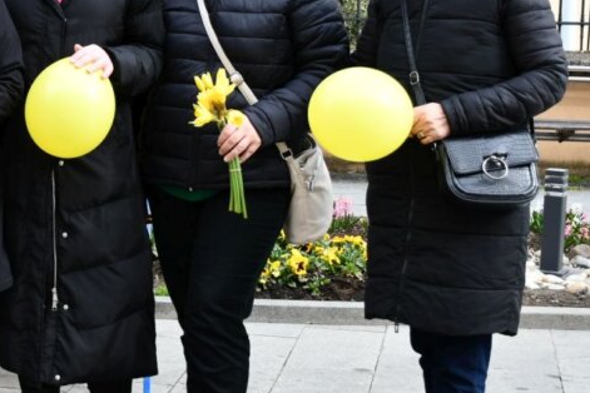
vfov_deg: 12.8
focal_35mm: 107
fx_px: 1753
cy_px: 119
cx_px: -59
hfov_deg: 18.4
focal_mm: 27
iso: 200
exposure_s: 1/250
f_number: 6.3
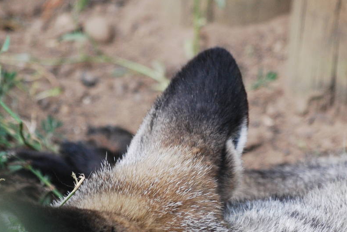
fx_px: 6455
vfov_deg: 2.1
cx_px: 207
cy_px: 156
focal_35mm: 669
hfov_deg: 3.1
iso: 640
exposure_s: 1/500
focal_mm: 220
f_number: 5.3
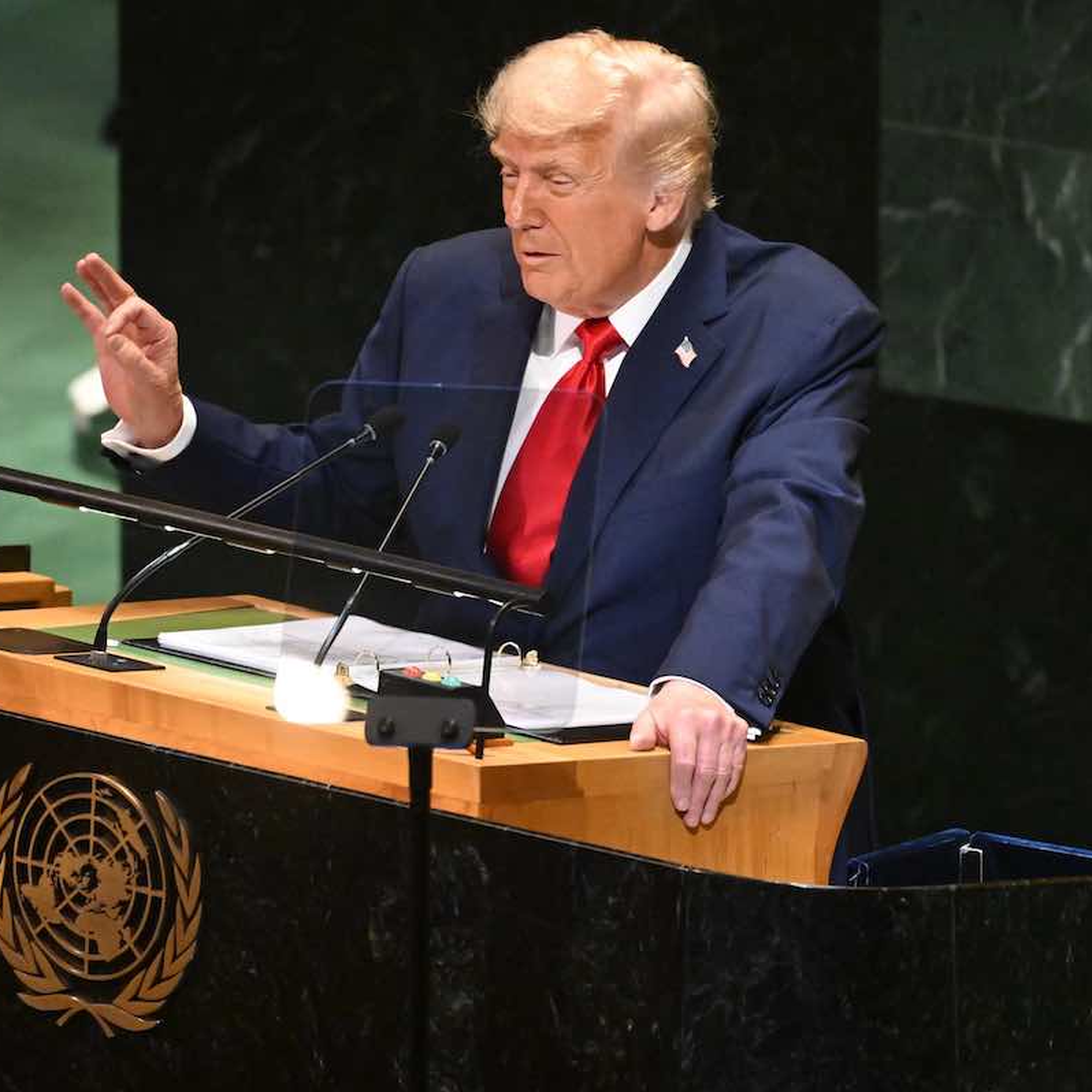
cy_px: 546
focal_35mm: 473
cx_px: 583
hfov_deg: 3.7
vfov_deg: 3.7
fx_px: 16882
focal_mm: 370
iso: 8000
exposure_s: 1/400
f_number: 4.5
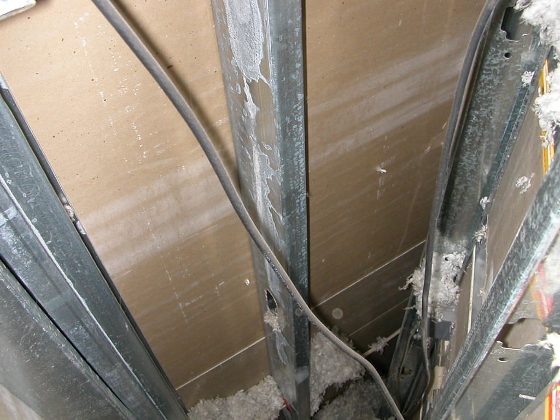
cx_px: 280
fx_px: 599
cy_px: 210
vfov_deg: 38.7
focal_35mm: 37
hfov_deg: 50.1
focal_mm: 5.6
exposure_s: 1/59.9
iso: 100
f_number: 2.7
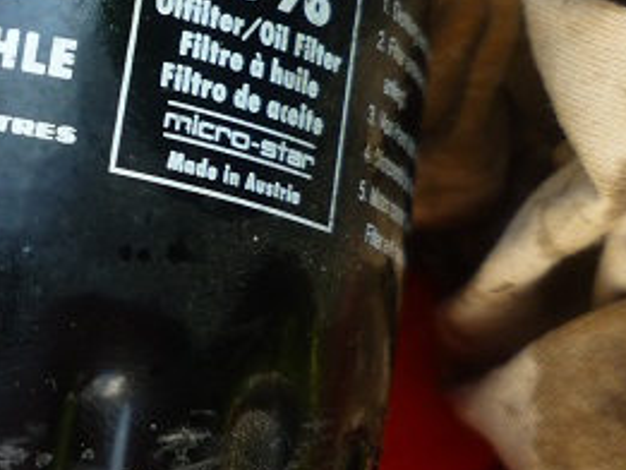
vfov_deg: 20.7
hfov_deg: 24.9
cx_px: -115
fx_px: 1285
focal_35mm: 71
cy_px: 177
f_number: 3.3
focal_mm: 5.2
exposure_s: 1/60
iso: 80
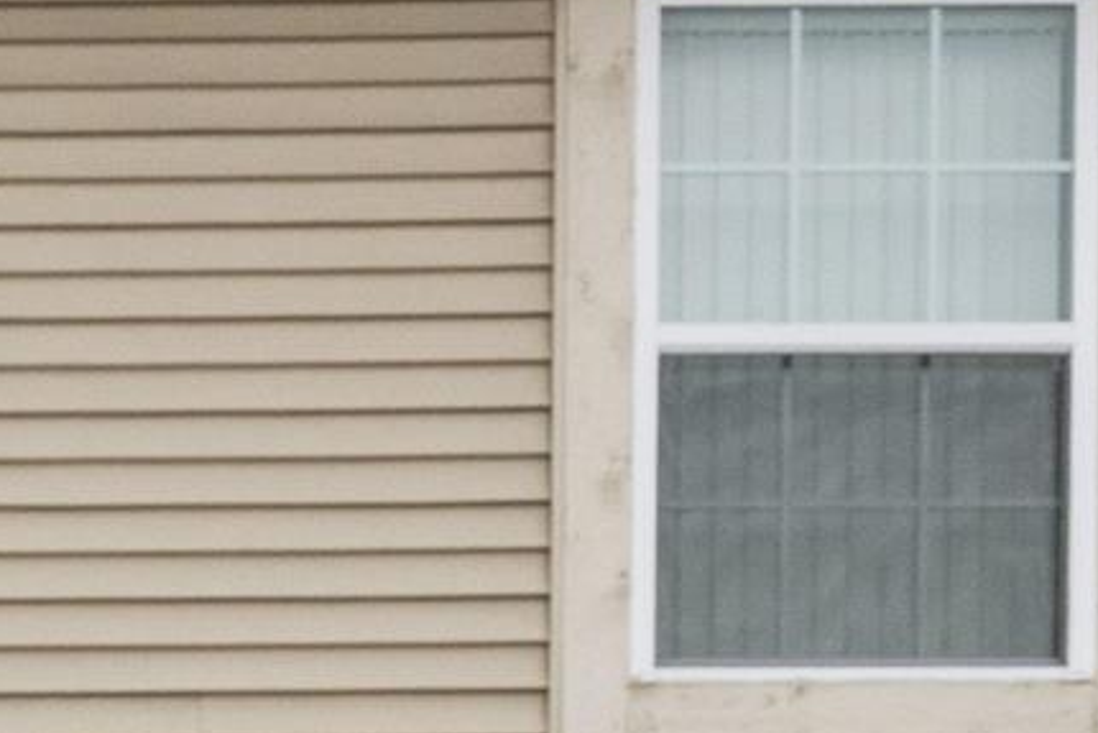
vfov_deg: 10.6
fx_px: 3051
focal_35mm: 100
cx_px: -871
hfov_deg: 16.9
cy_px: 2018
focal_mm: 14
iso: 500
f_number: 10
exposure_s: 1/400
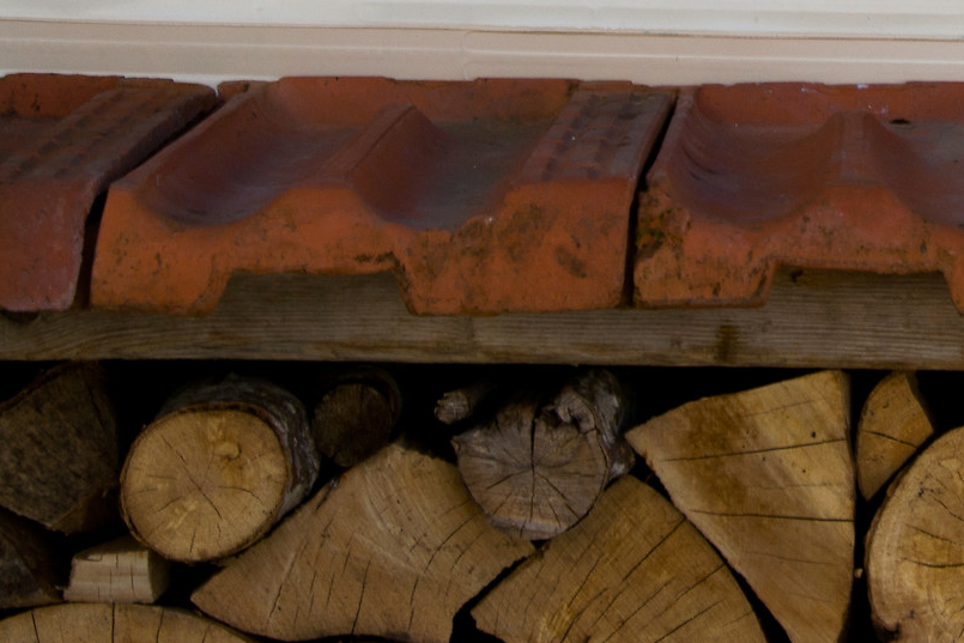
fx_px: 4191
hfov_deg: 12.9
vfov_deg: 8.6
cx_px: 1038
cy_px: -184
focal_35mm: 156
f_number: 14
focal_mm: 35
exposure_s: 1/60
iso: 100
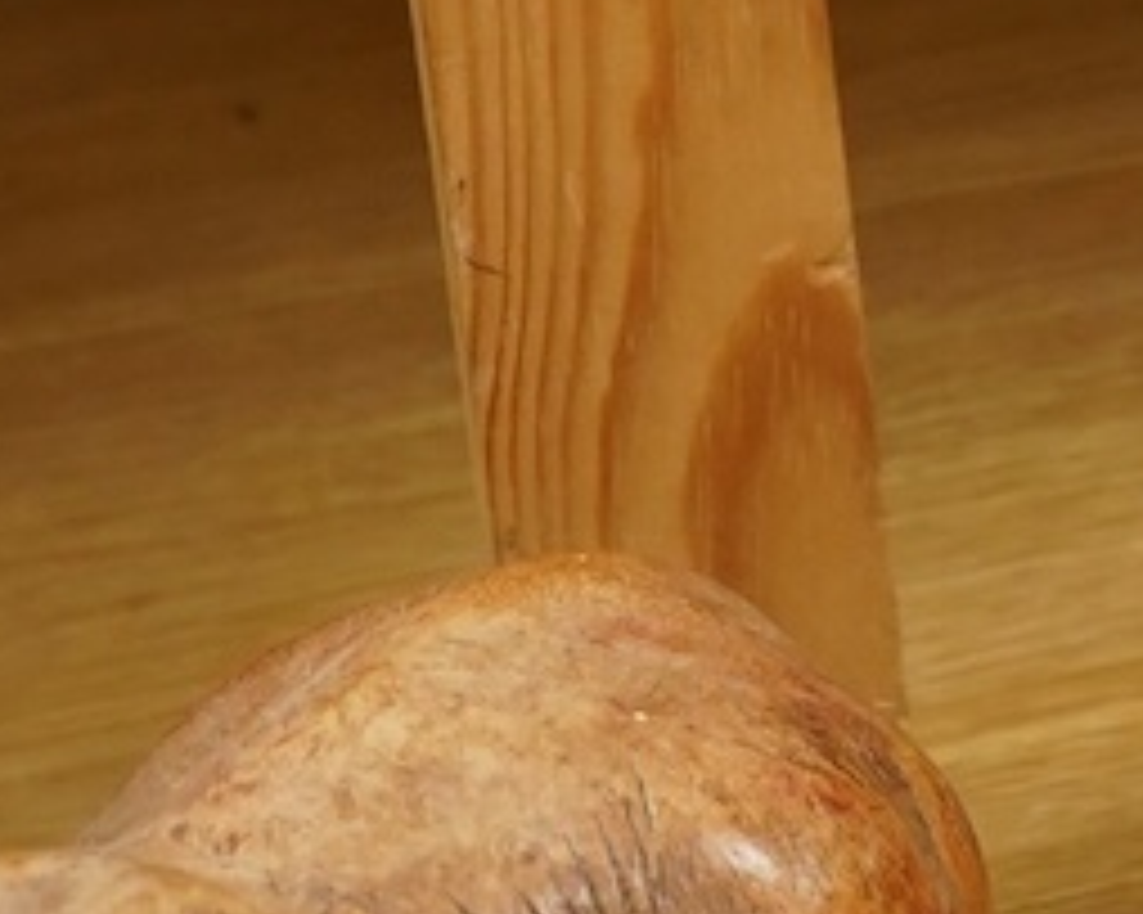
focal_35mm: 187
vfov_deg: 7.9
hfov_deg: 10.1
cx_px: 1584
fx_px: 6323
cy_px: -826
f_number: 9
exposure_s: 1/125
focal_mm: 30
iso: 2000
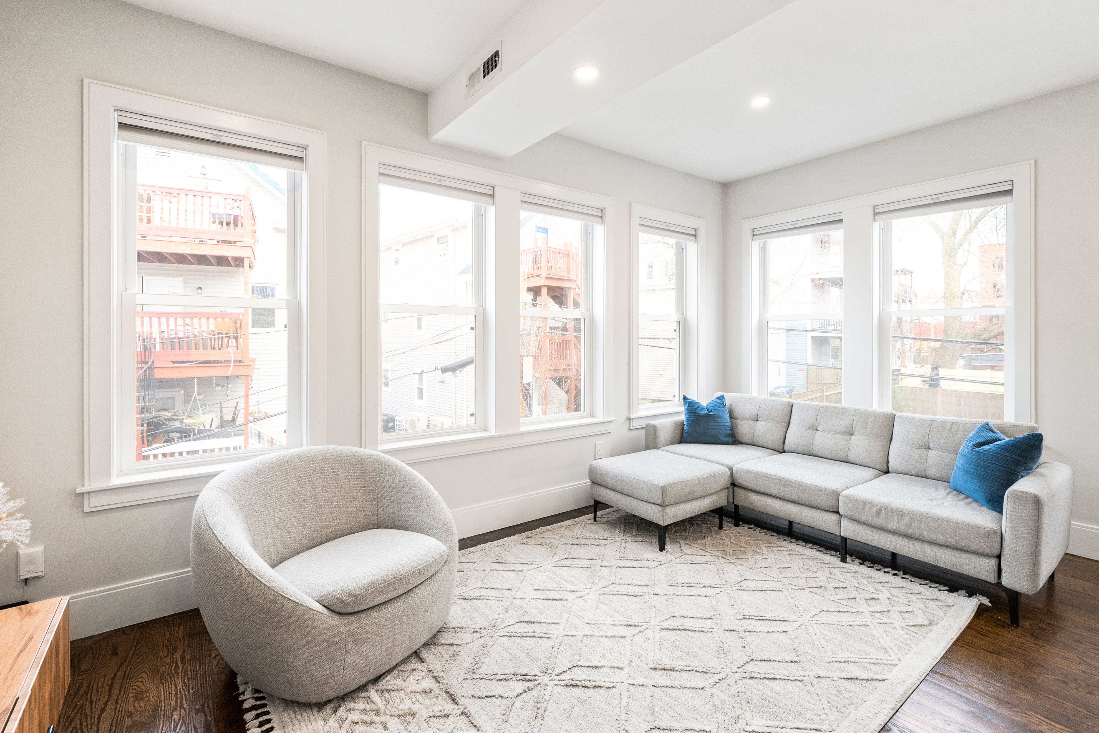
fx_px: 458
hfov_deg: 100.4
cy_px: 344
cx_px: 535
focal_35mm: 15
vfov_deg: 77.2
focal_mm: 14
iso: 800
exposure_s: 1/20
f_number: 8
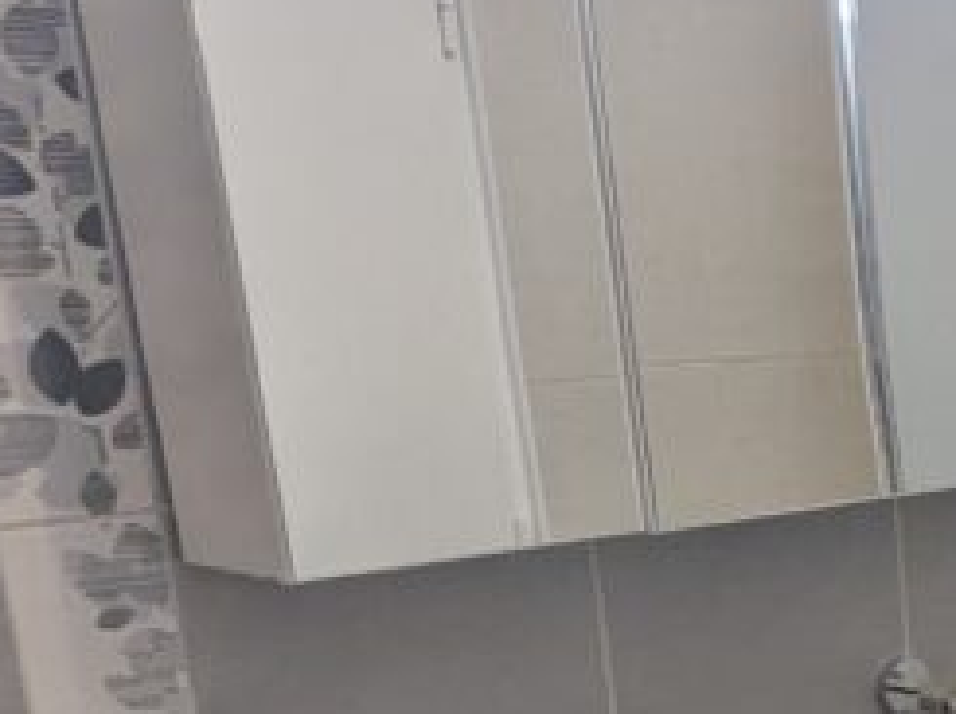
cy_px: 718
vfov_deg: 21.1
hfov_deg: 23.1
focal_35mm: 67
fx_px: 1848
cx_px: 1459
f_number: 2.2
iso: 133
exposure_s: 1/100
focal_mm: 2.35
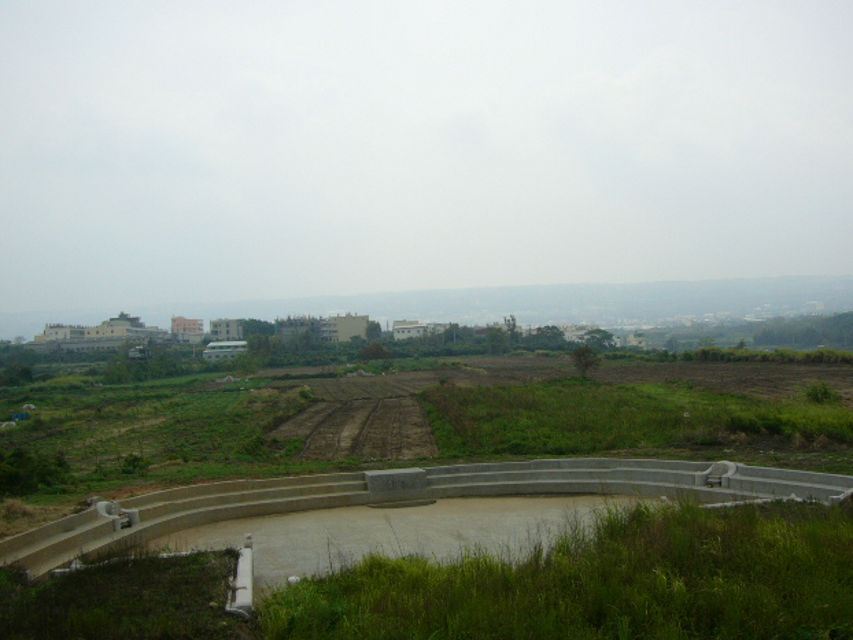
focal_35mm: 36
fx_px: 887
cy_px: 318
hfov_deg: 51.3
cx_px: 437
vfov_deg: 39.7
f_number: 8
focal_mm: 5.8
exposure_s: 1/320
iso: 50
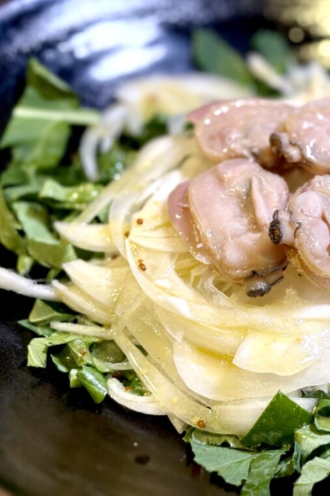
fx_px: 1004
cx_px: 235
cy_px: 246
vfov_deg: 27.7
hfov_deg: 18.6
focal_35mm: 73
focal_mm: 5.96
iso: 25
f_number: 1.6
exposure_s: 1/50
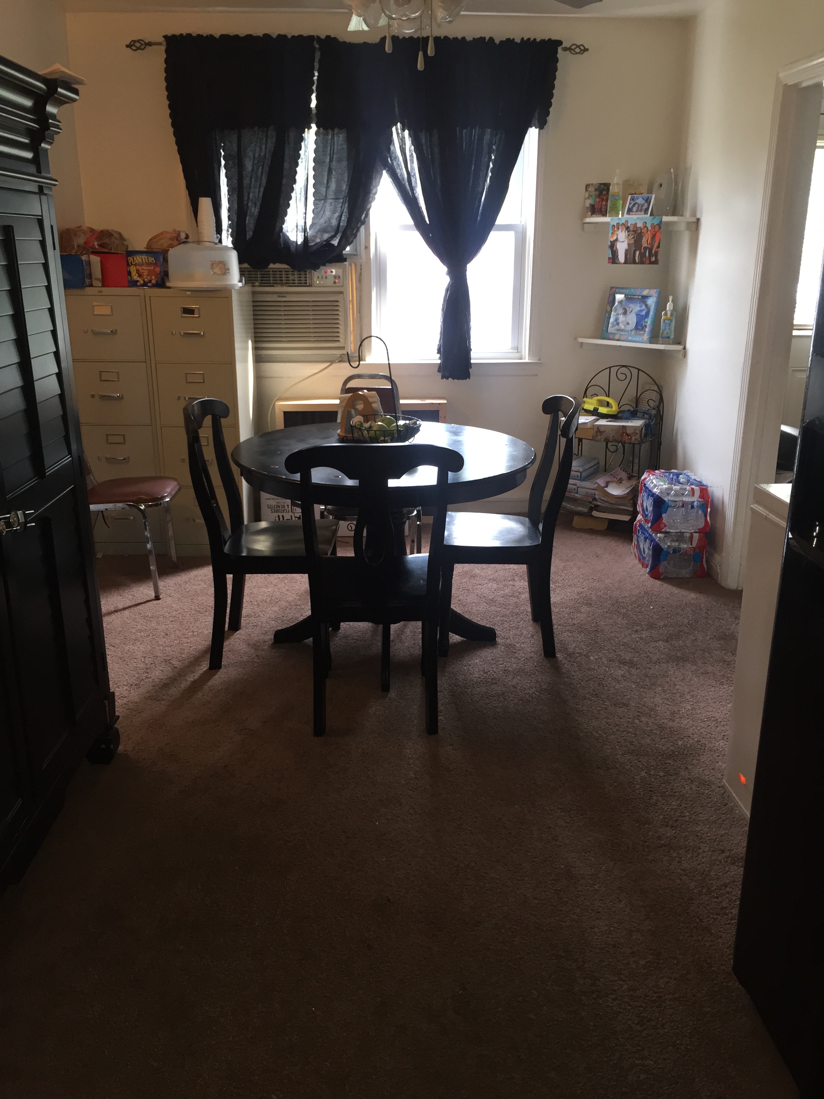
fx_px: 920
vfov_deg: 61.7
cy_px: 550
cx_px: 412
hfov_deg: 48.2
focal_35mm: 29
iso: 100
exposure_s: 1/30
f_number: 2.2
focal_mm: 4.15
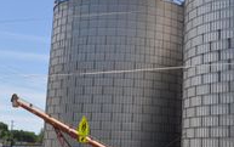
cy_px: 23
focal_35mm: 79
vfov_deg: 16.4
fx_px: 504
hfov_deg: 25.7
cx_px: 182
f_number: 10
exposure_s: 1/400
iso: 200
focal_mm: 20
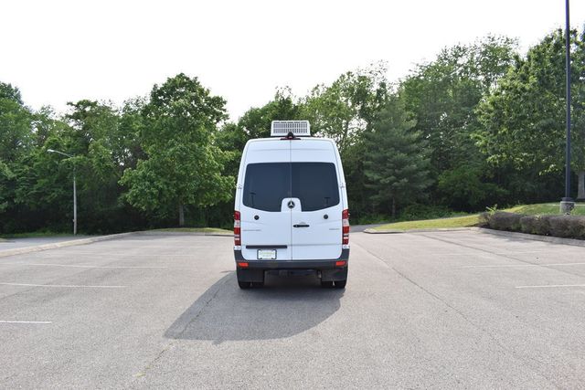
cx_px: 292
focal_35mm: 27
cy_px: 195
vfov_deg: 48.0
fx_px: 439
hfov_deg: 67.4
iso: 200
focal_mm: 18
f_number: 8
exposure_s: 1/250
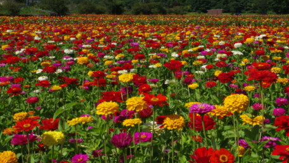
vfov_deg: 17.9
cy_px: 4
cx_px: 198
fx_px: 506
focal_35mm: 66
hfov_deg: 31.6
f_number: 18
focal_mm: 24.38
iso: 200
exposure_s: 1/160
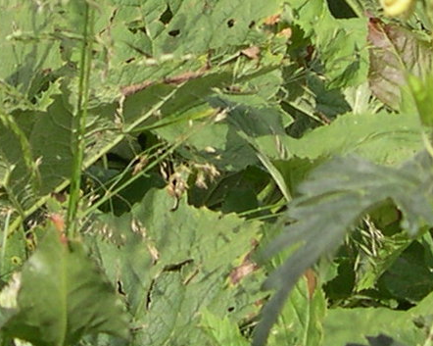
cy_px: 29
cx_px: 395
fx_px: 1614
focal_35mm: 126
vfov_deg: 12.1
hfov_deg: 15.1
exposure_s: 1/127
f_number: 7.6
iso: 100
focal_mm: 8
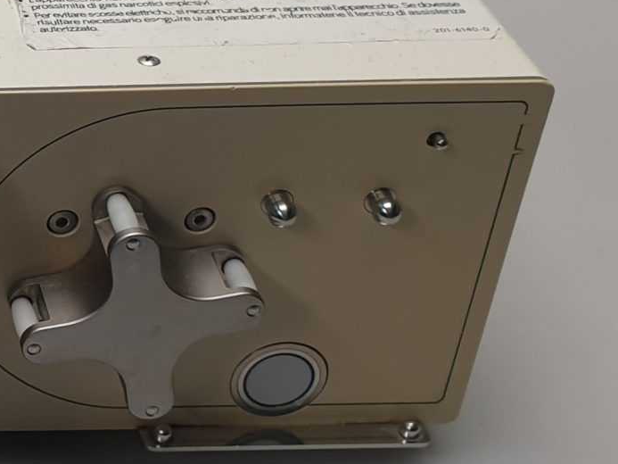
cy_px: 216
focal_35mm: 96
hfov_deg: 17.6
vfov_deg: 15.4
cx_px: -395
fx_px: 1714
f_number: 2.4
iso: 80
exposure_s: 1/100
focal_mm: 4.3
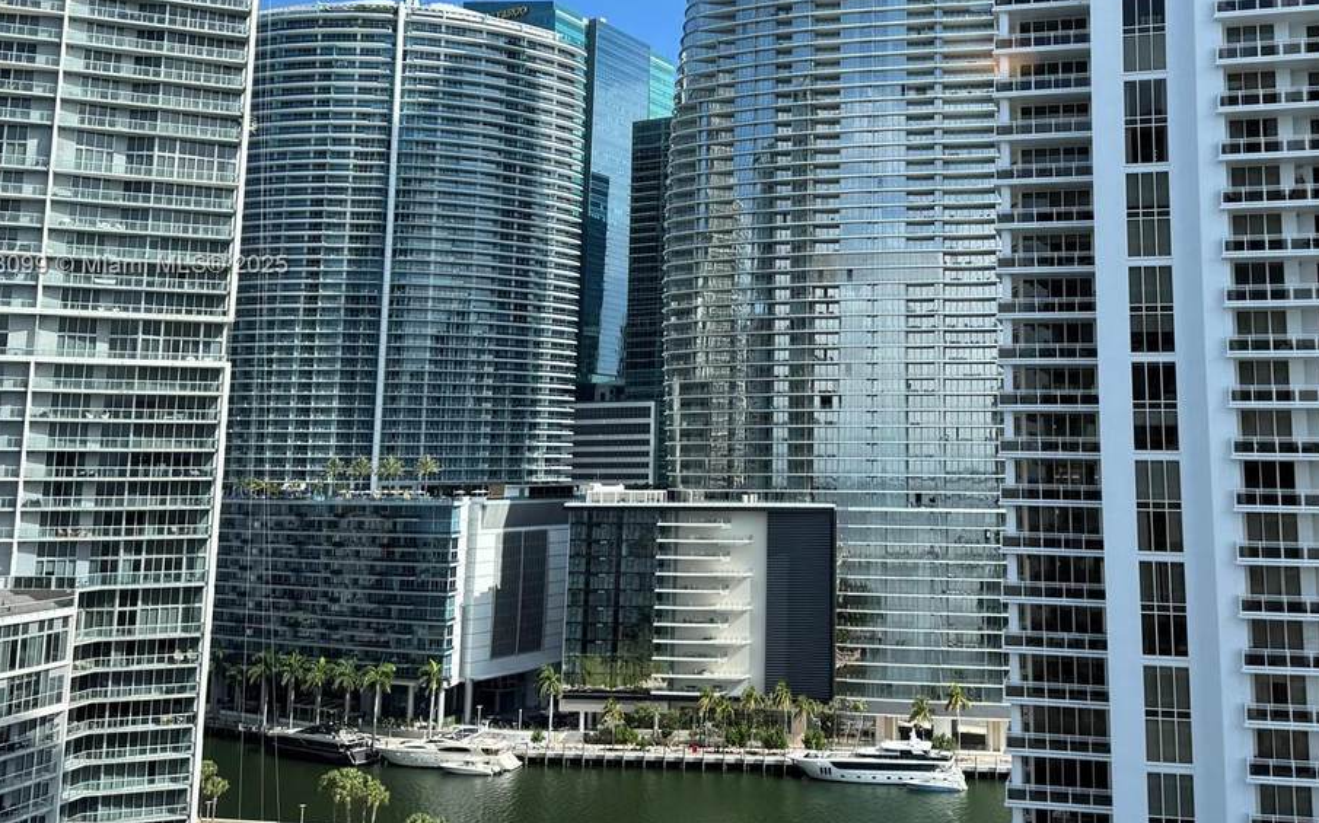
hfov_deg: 53.2
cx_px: 848
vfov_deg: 34.9
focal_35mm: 36
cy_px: 267
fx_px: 1294
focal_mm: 6.76
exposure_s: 1/1238
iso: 80
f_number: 1.78
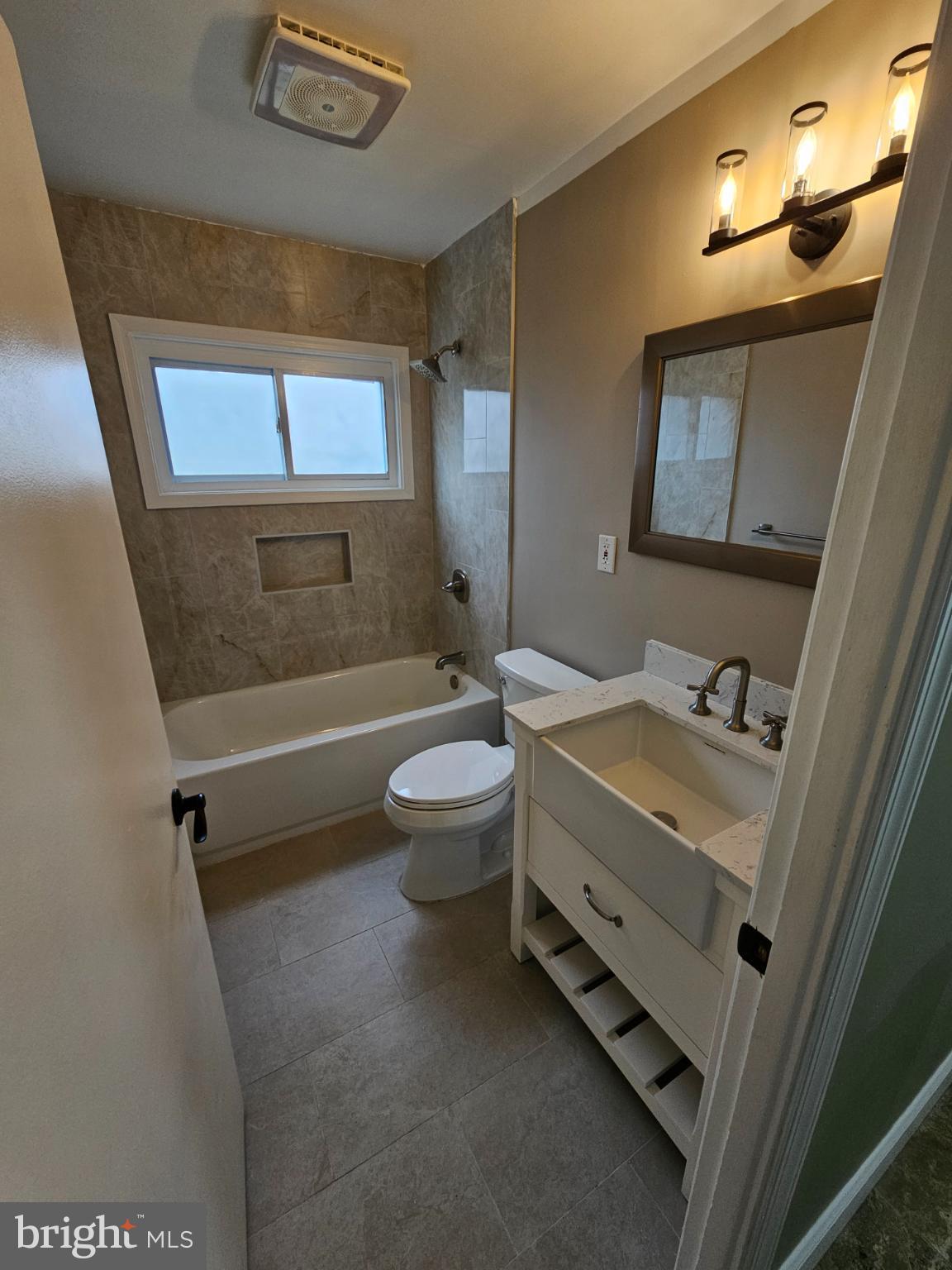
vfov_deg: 106.2
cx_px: 476
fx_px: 477
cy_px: 635
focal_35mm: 13
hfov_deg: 89.9
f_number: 2.2
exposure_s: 1/60
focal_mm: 2.2
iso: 80
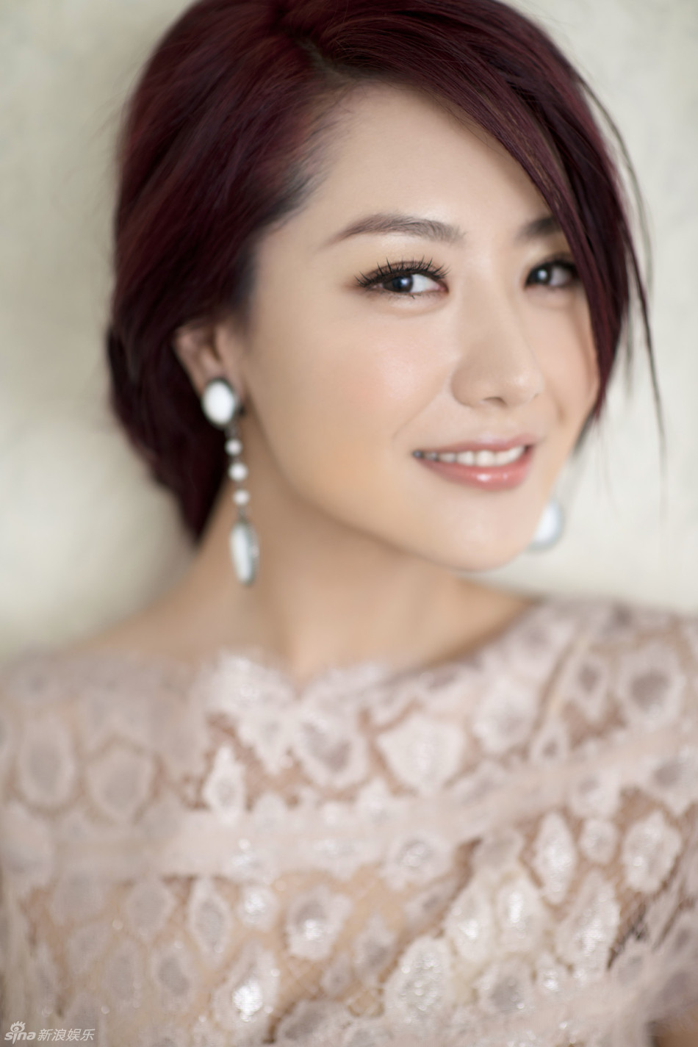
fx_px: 2472
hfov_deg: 16.1
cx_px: 349
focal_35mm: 85
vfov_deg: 23.9
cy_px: 524
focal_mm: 85
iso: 100
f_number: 1.8
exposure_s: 1/125
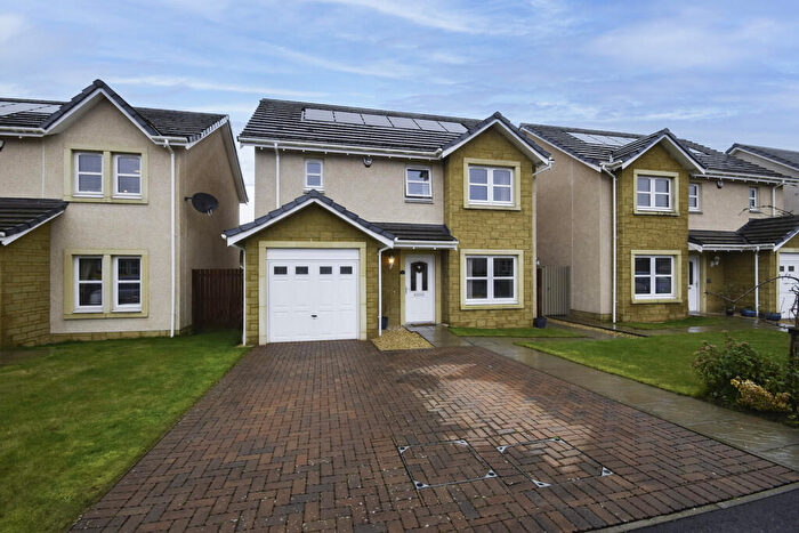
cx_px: 400
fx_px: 333
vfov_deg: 77.4
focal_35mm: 15
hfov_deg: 100.4
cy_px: 266
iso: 400
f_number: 8
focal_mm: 10
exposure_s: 1/160
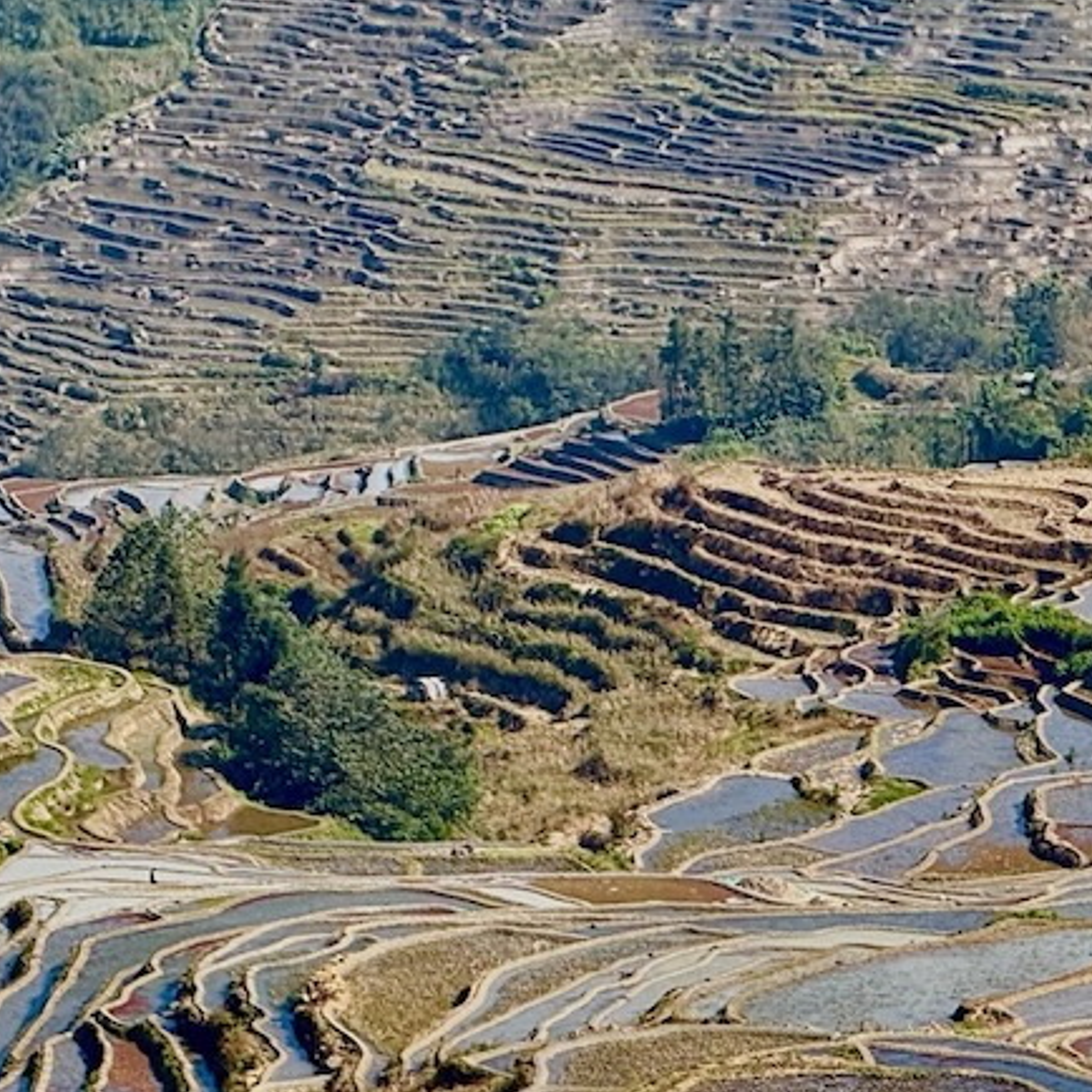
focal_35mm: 313
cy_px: 1152
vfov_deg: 5.6
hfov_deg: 5.6
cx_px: 1557
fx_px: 11171
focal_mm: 15.66
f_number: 2.8
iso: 50
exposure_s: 1/759
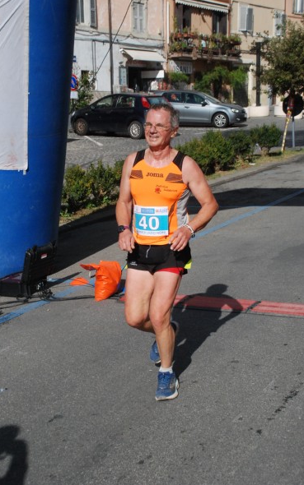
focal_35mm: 55
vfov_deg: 37.2
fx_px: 722
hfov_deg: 23.8
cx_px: 150
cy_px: 243
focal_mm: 35
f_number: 9
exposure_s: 1/2000
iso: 1000
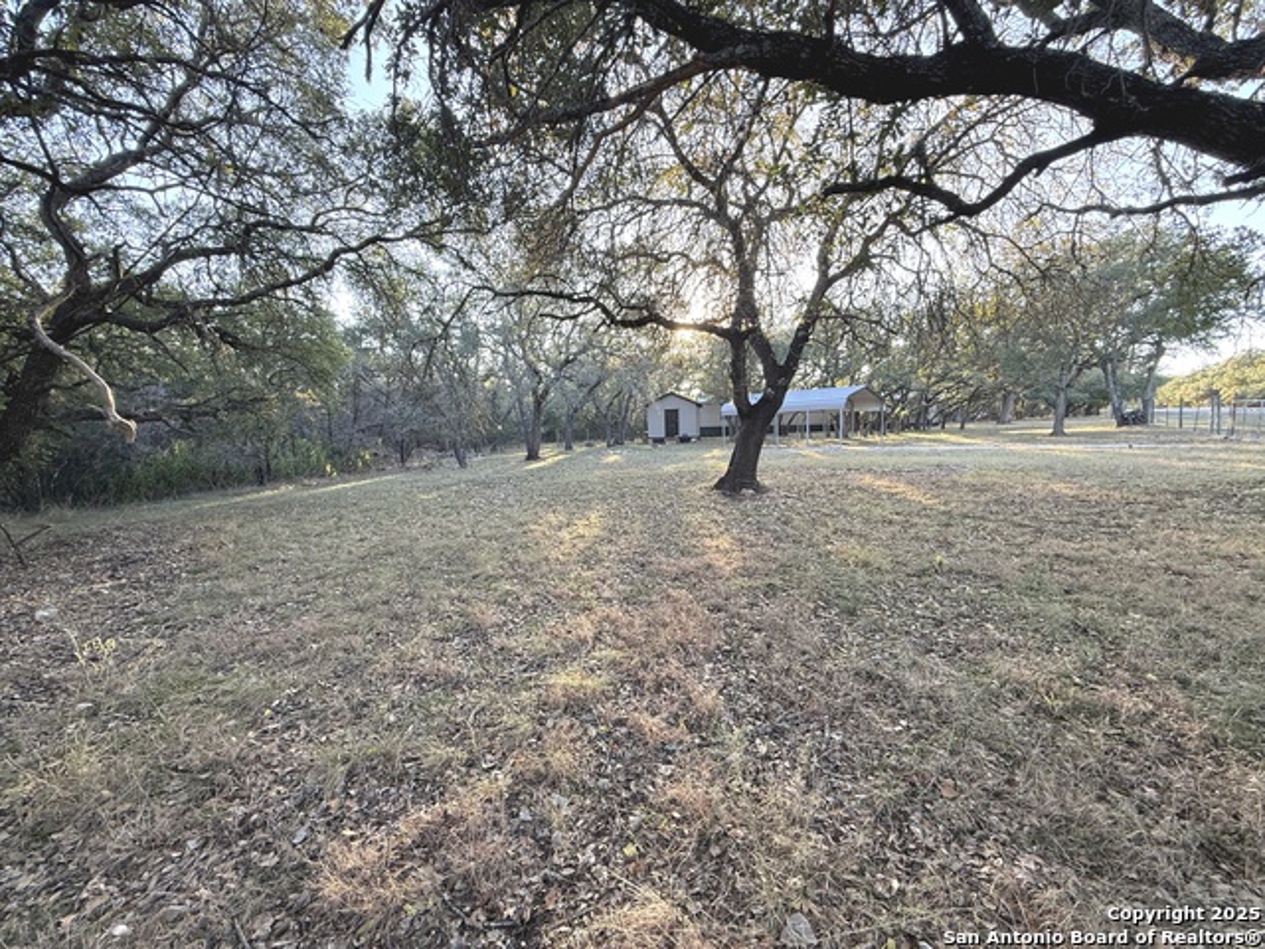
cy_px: 474
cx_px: 632
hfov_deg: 102.1
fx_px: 512
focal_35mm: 14
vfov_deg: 85.7
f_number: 2.2
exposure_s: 1/99
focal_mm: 2.22
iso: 80
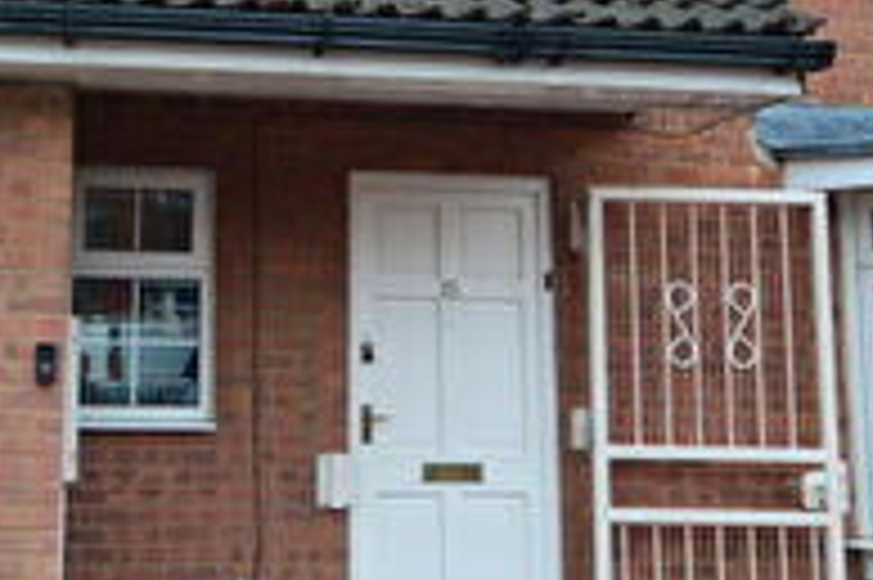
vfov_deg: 24.7
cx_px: 207
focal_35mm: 54
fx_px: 1308
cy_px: 135
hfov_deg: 36.0
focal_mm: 10
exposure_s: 1/60
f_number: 4
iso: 100
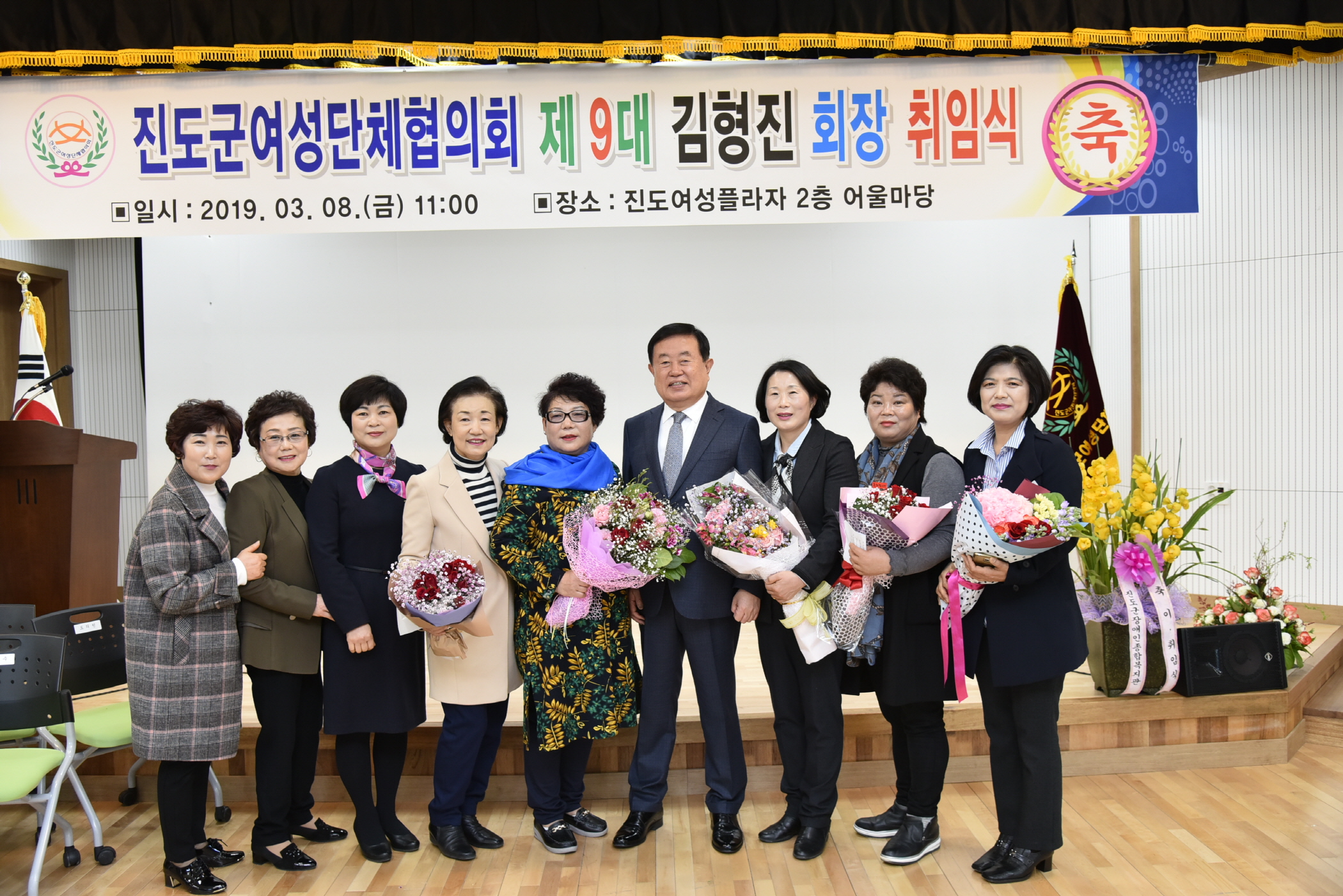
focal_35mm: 30
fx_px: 1119
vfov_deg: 43.6
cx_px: 672
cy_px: 448
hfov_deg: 61.9
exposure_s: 1/125
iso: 800
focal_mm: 30
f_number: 4.5
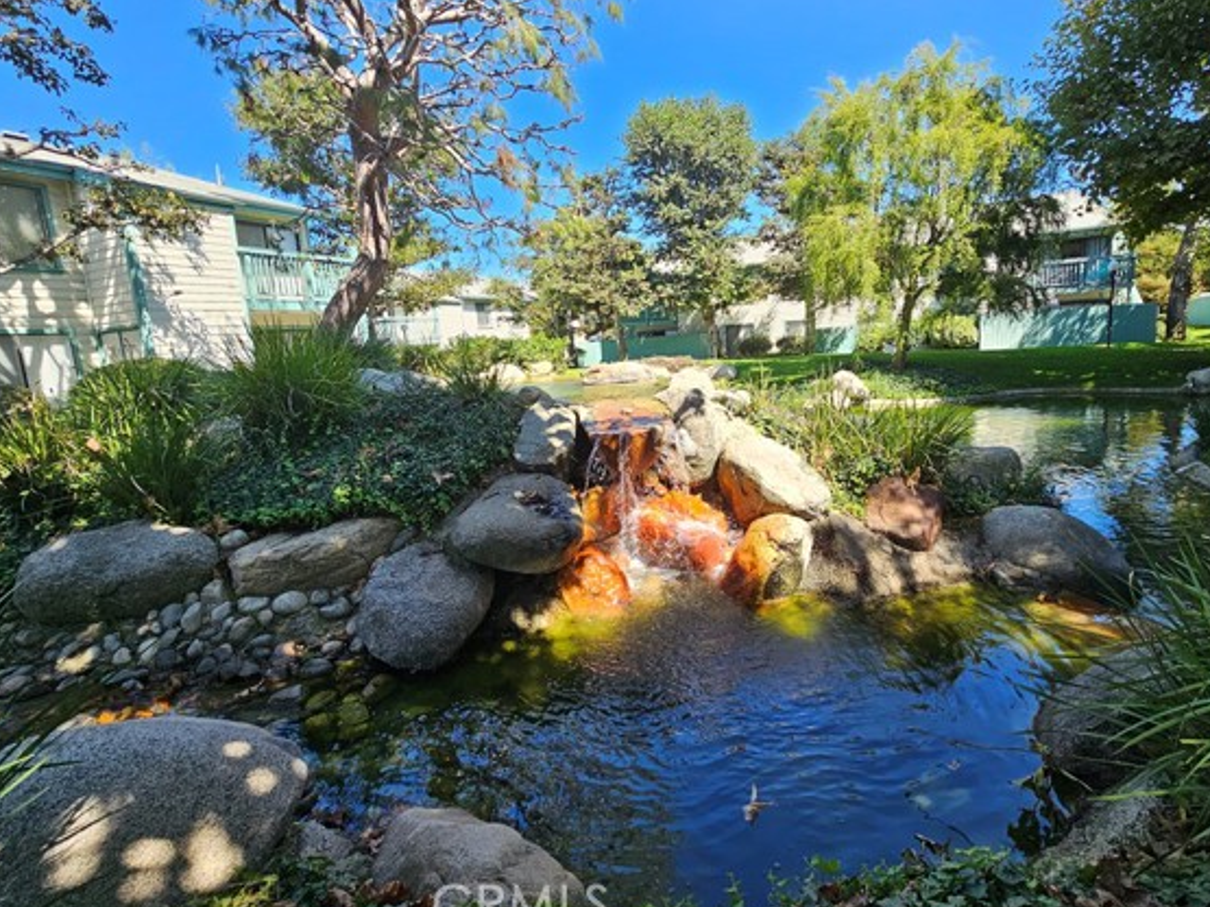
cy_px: 412
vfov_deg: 81.5
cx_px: 641
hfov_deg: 98.1
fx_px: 524
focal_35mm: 15
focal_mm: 2.2
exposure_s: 1/435
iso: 50
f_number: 2.2
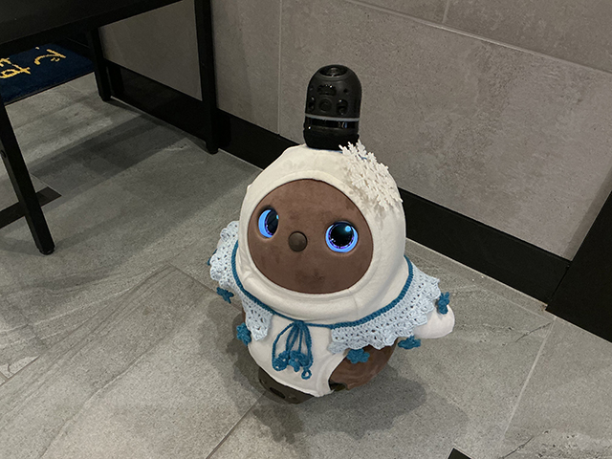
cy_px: 230
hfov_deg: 61.7
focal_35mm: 29
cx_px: 306
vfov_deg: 48.2
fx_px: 513
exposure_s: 1/100
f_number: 1.8
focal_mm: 3
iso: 64
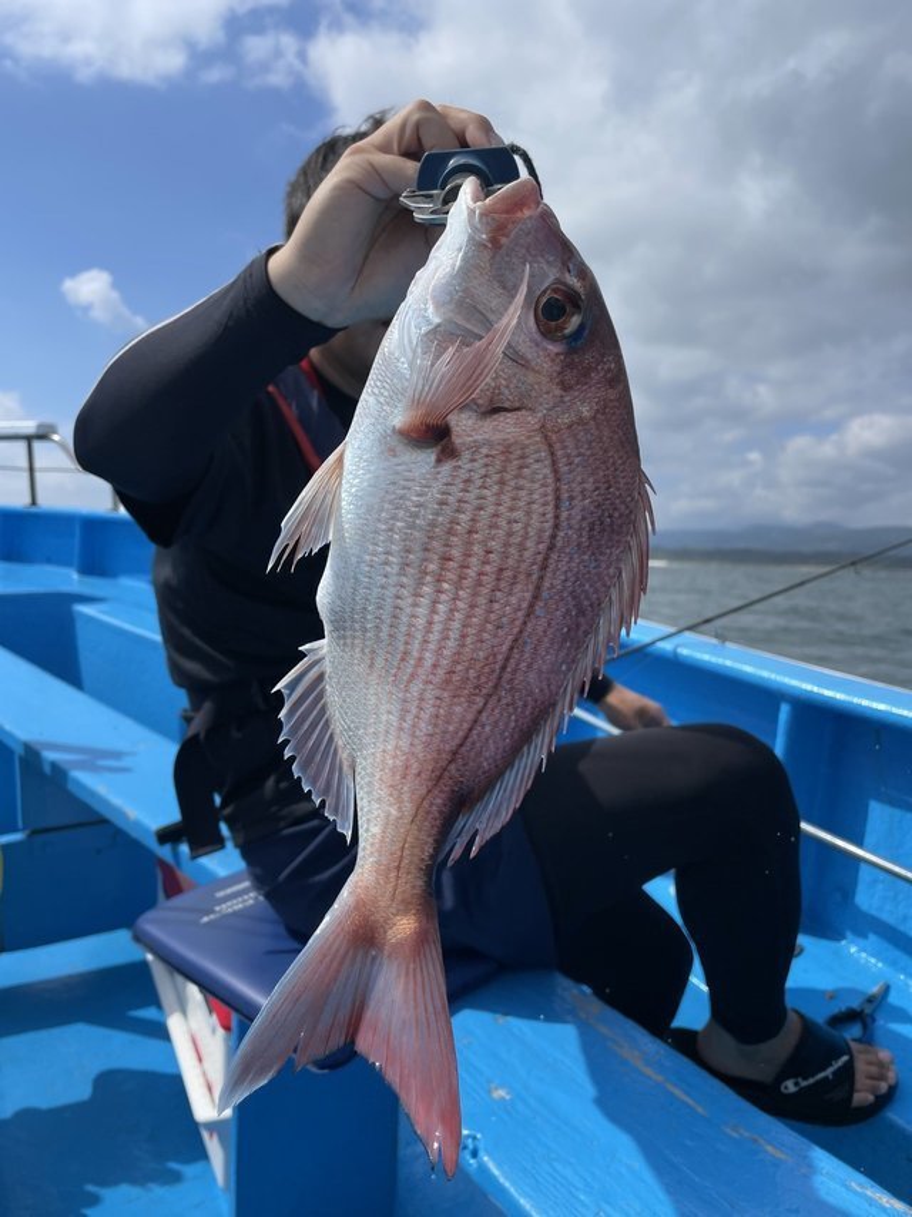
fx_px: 914
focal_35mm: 26
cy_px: 608
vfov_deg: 67.3
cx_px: 456
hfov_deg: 53.0
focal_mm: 4.2
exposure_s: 1/4292
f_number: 1.6
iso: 32
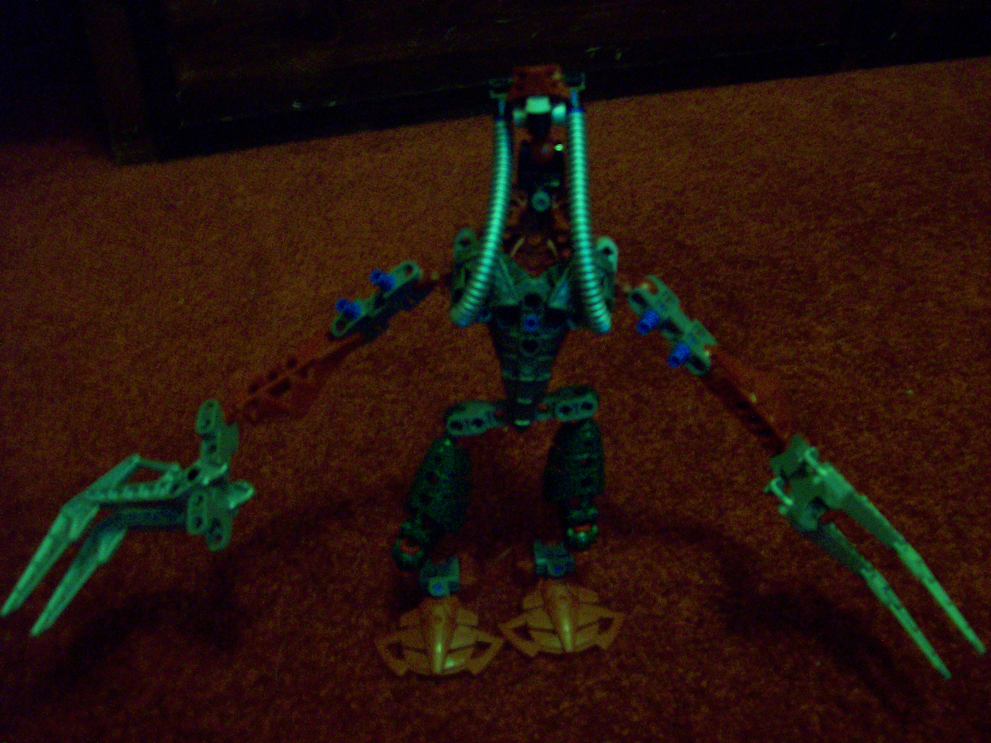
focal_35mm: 36
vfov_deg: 39.6
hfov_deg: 51.4
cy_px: 372
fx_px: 1030
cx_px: 496
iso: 160
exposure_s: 1/8
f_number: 2.7
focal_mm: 6
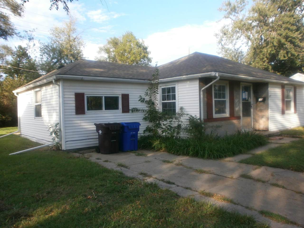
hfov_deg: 65.3
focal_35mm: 27
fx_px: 237
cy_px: 114
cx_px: 152
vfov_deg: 51.4
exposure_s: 1/320
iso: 100
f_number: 2.9
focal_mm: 4.8
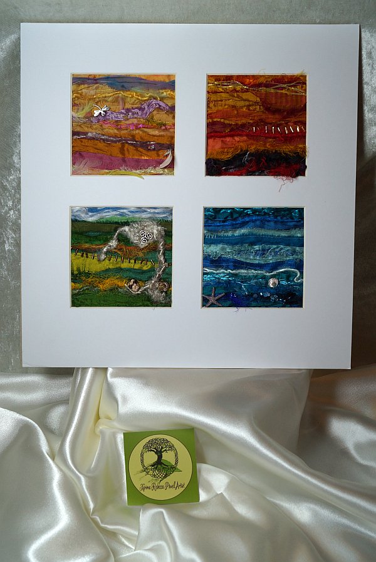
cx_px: 188
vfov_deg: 50.7
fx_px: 594
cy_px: 281
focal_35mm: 38
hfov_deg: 35.1
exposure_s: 1/125
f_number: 5.6
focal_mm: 18
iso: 100
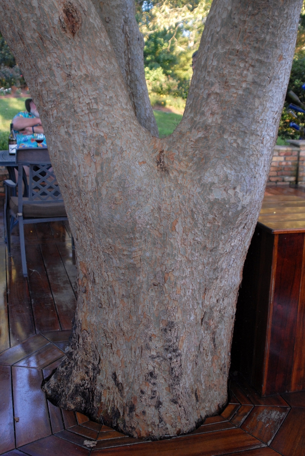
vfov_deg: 46.4
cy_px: 228
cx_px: 152
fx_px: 532
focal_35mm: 42
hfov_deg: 32.0
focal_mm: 28
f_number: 4.5
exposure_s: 1/80
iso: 400
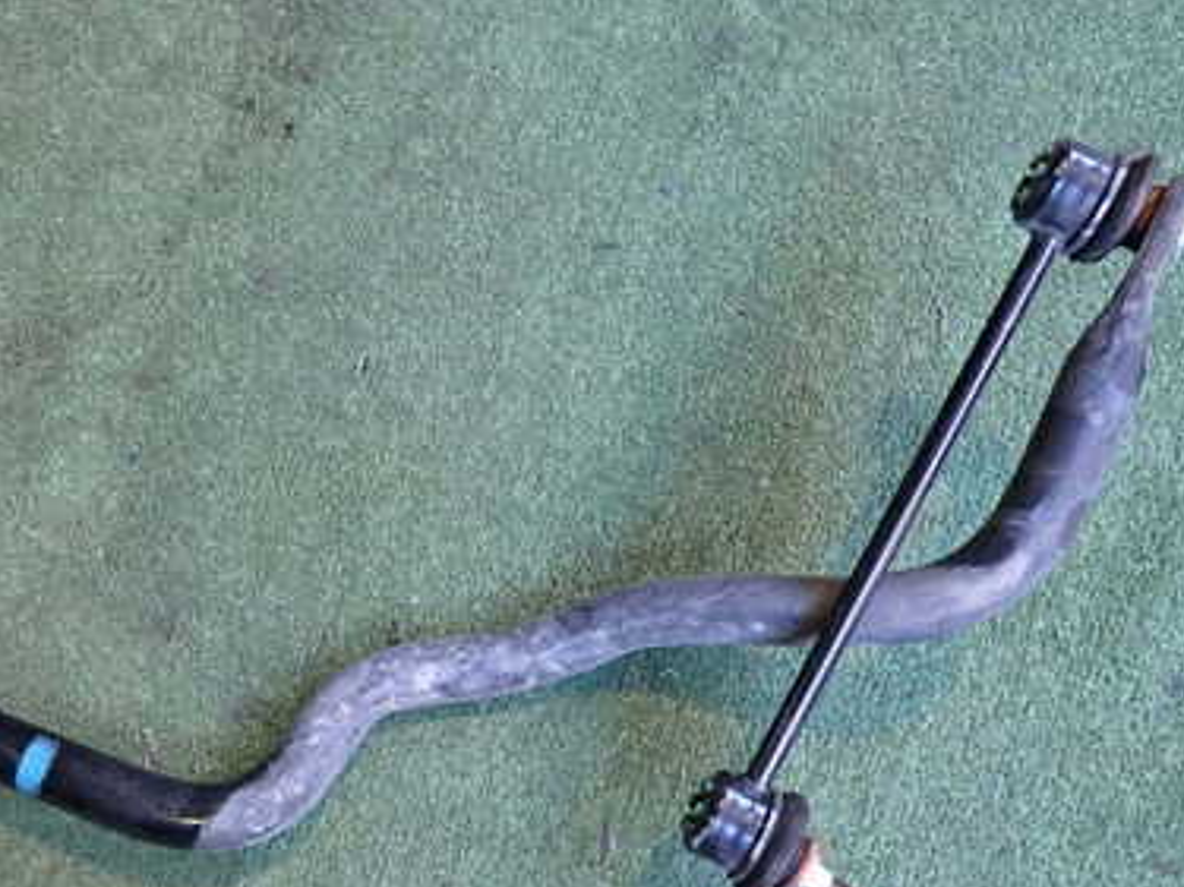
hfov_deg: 46.3
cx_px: 433
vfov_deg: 35.8
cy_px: 549
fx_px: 1368
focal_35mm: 40
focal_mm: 4.5
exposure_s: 1/100
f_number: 2
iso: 500
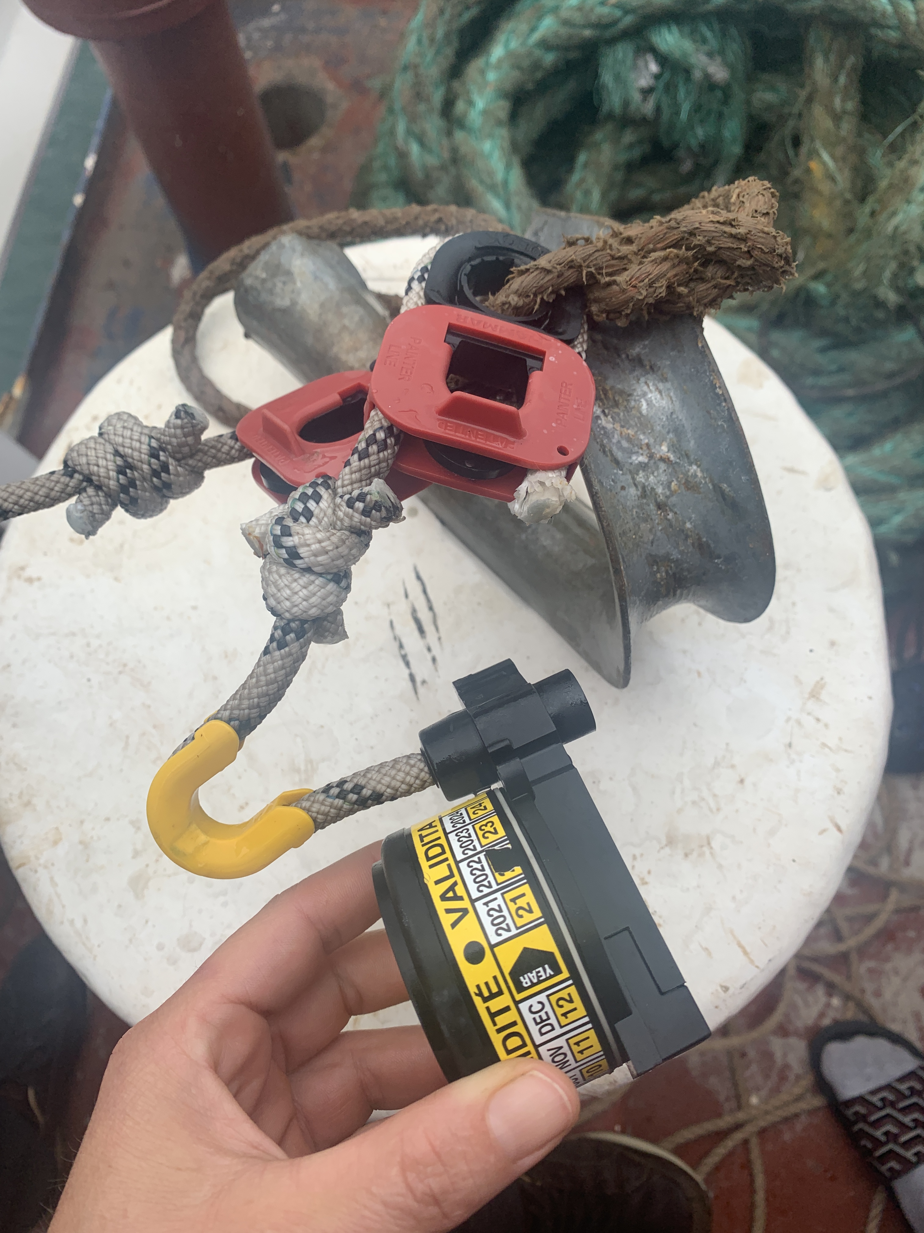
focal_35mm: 26
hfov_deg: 53.1
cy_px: 616
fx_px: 925
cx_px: 462
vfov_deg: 67.3
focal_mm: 4.25
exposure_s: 1/306
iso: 25
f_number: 1.8
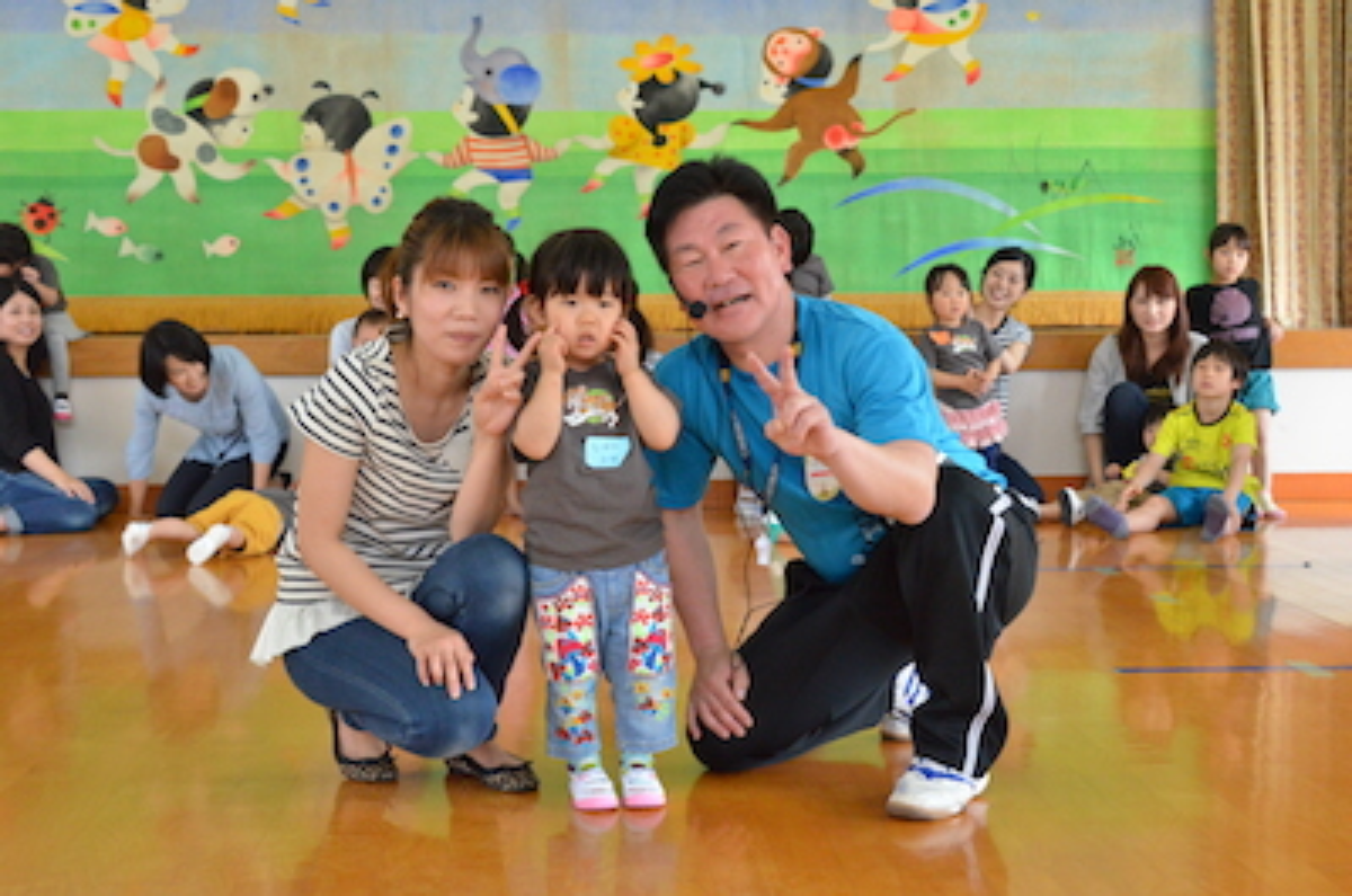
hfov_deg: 35.1
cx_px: 676
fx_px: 2136
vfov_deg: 23.7
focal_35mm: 57
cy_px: 448
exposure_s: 1/160
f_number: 6.3
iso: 4000
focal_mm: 38
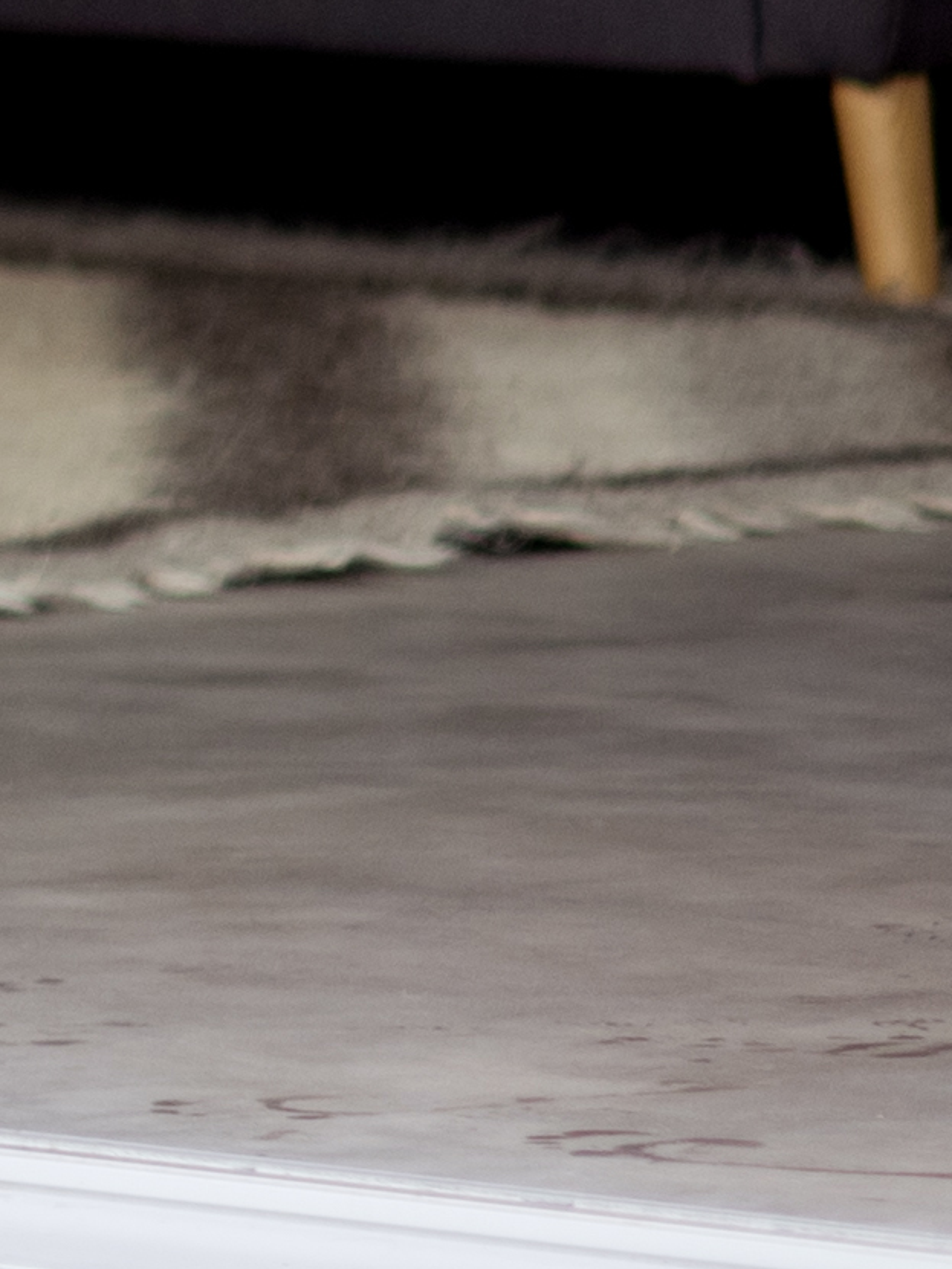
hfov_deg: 2.0
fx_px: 26555
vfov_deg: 2.7
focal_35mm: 724
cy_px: -1571
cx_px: -4352
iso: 160
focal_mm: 85
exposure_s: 1/500
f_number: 2.2
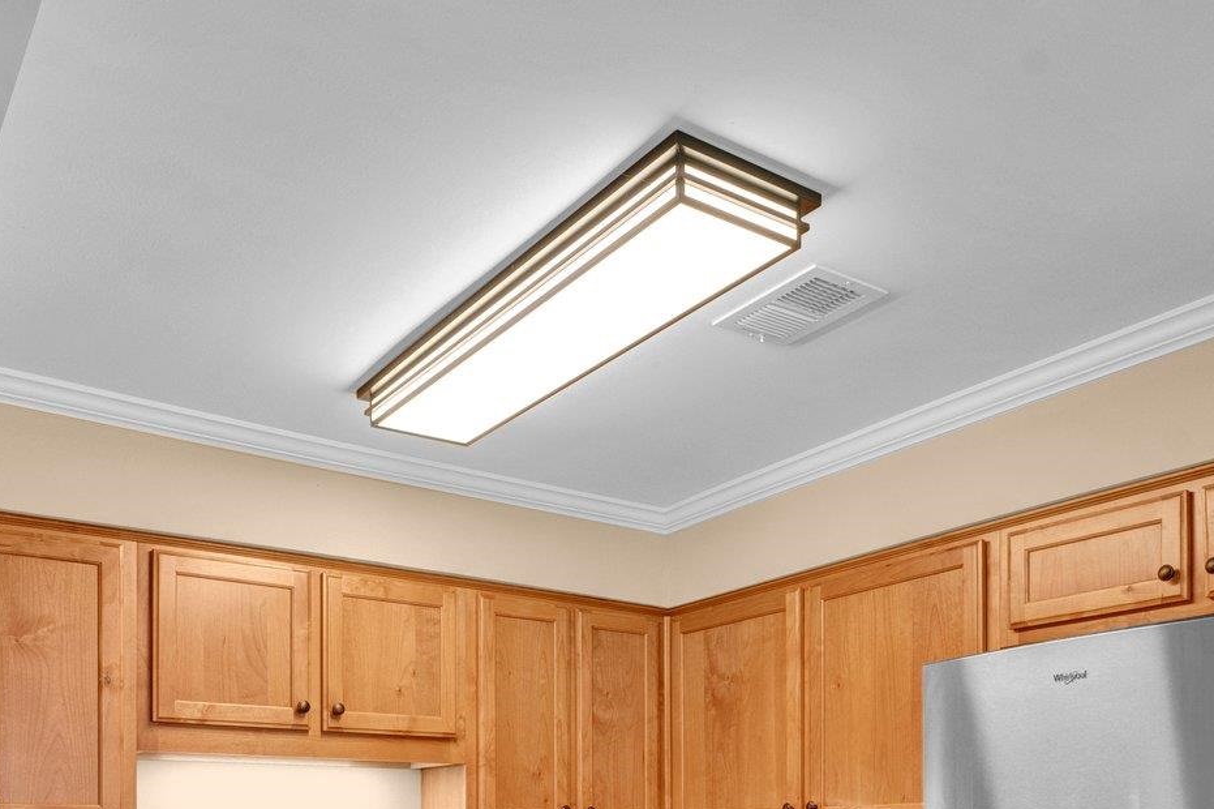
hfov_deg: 56.6
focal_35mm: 33
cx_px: 599
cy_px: 870
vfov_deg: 34.6
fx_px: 1127
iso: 1000
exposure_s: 1/30
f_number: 8
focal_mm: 15.2
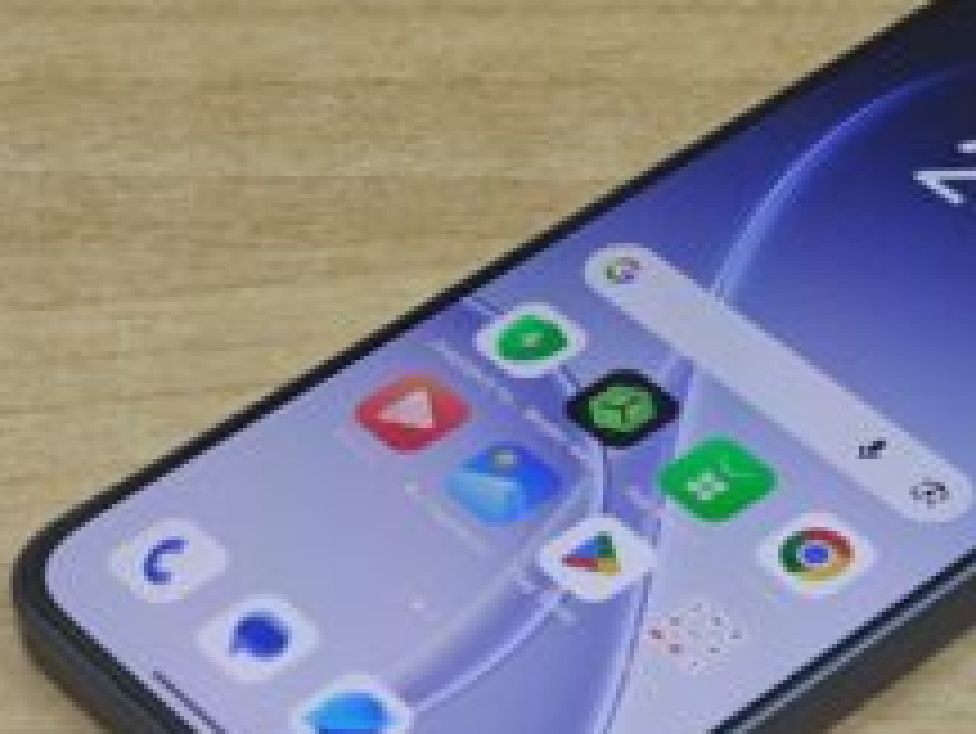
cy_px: 342
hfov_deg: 15.2
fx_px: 3639
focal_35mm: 129
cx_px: 729
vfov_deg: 11.5
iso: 800
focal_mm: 13.3
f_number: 2.6
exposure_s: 1/50
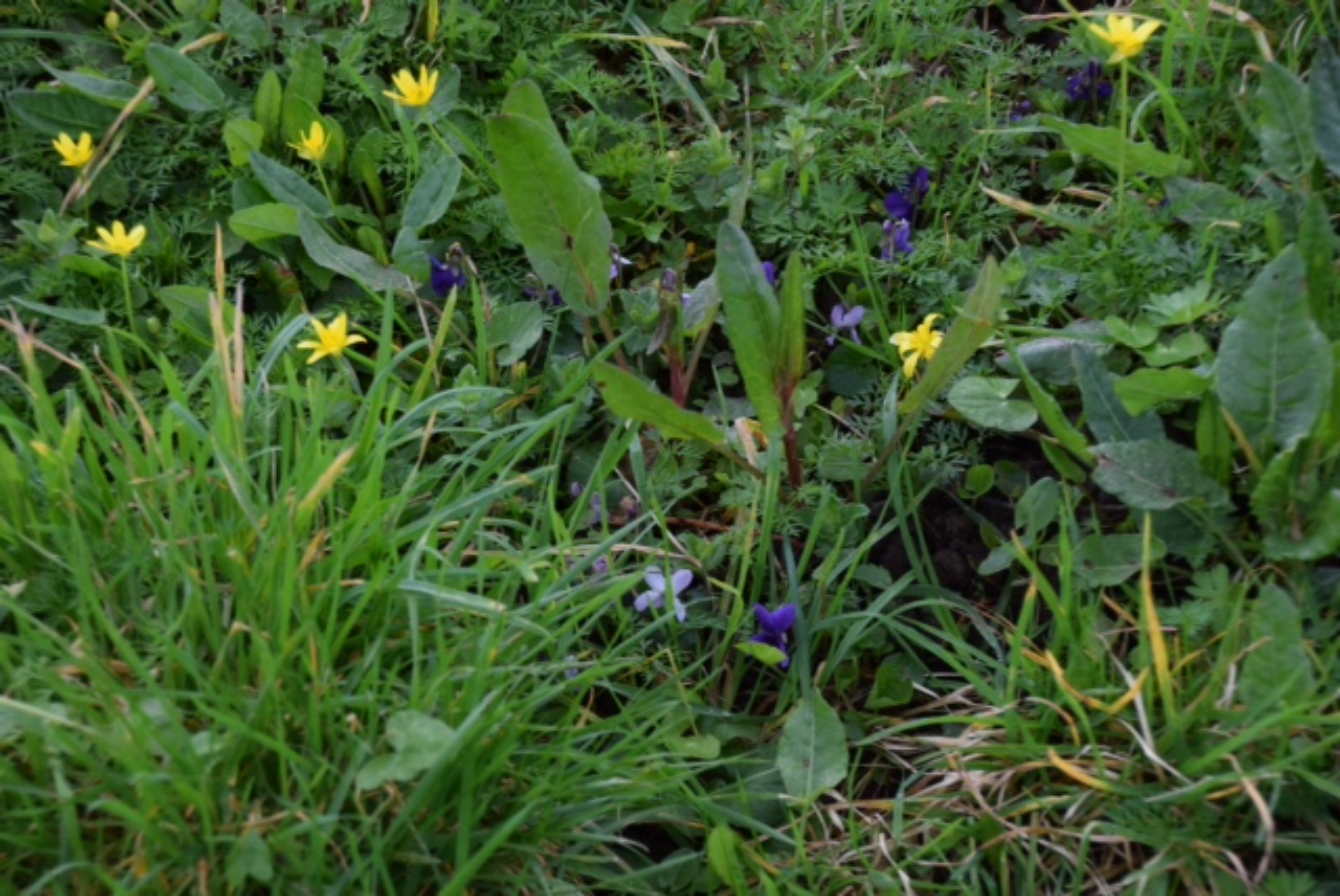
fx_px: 4750
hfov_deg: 16.1
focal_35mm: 128
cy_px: 448
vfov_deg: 10.8
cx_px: 670
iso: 400
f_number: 6.3
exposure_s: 1/160
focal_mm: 85
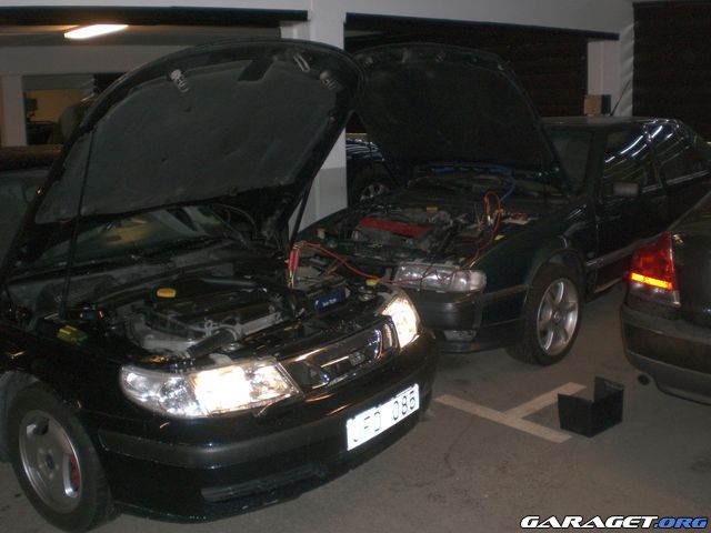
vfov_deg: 37.7
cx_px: 356
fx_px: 781
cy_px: 266
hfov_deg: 49.0
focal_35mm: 38
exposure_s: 1/60
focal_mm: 6.3
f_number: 3.1
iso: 200
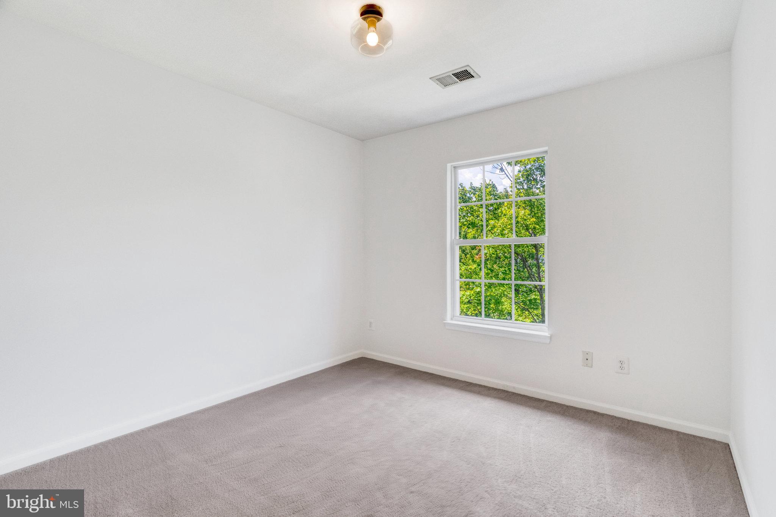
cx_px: 388
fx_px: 345
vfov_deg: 73.7
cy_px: 258
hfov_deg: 96.7
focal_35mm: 16
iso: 1250
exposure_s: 1/30
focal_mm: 16
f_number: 7.1
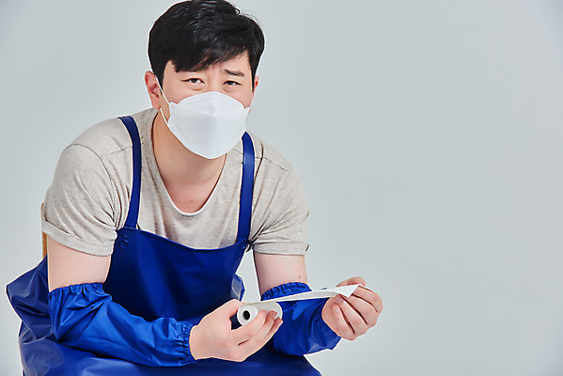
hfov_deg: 12.1
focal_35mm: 170
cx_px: 282
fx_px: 2660
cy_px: 188
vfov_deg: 8.1
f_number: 14
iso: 100
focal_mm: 170
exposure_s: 1/125
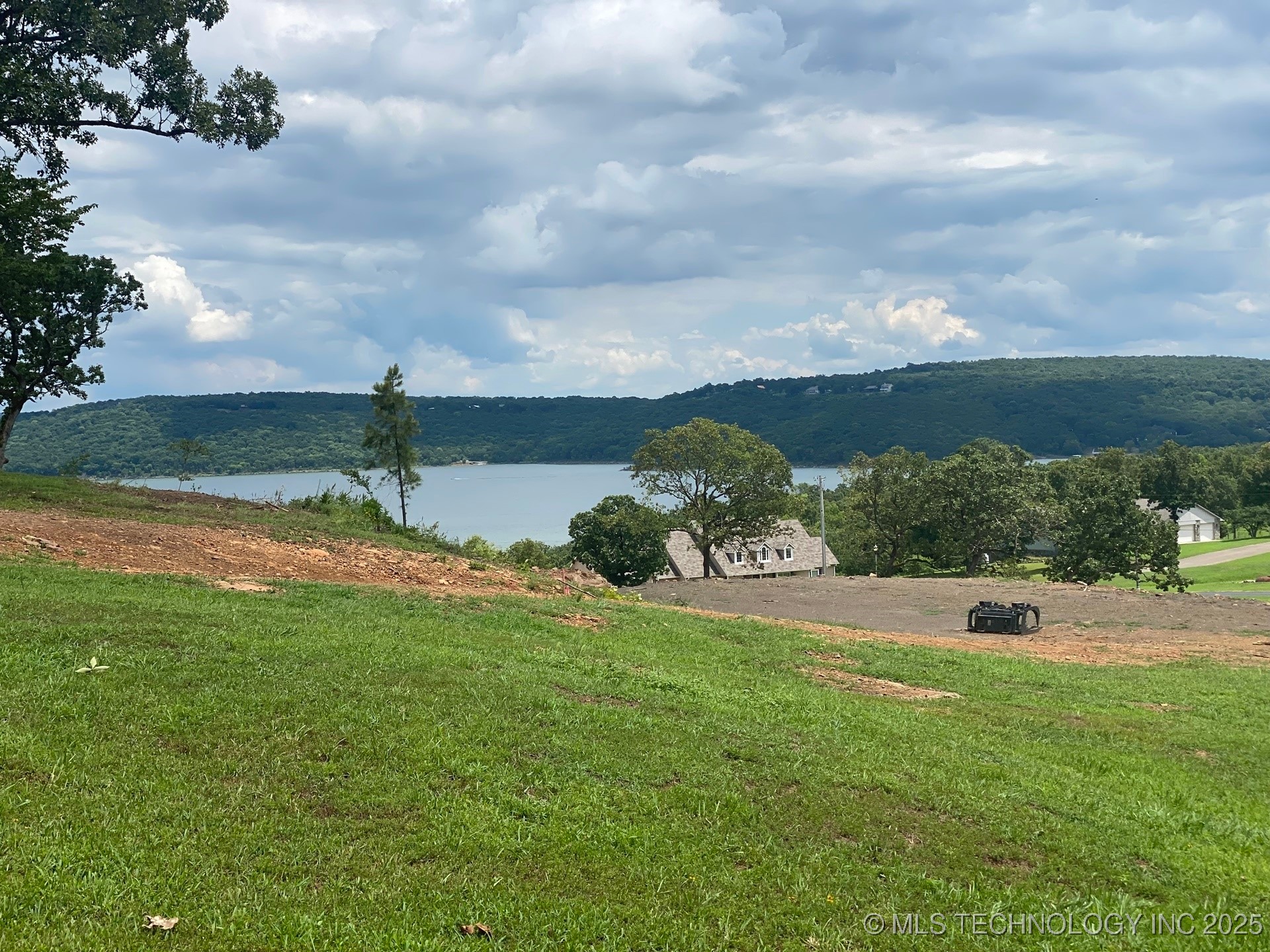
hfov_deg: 36.8
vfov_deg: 28.0
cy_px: 476
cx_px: 635
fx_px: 1908
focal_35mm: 52
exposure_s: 1/2398
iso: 20
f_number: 2
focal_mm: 6
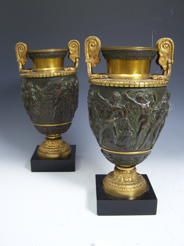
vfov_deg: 49.0
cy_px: 123
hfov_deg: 37.7
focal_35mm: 38
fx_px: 269
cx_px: 92
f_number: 2.8
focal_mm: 6.3
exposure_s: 1/30
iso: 140
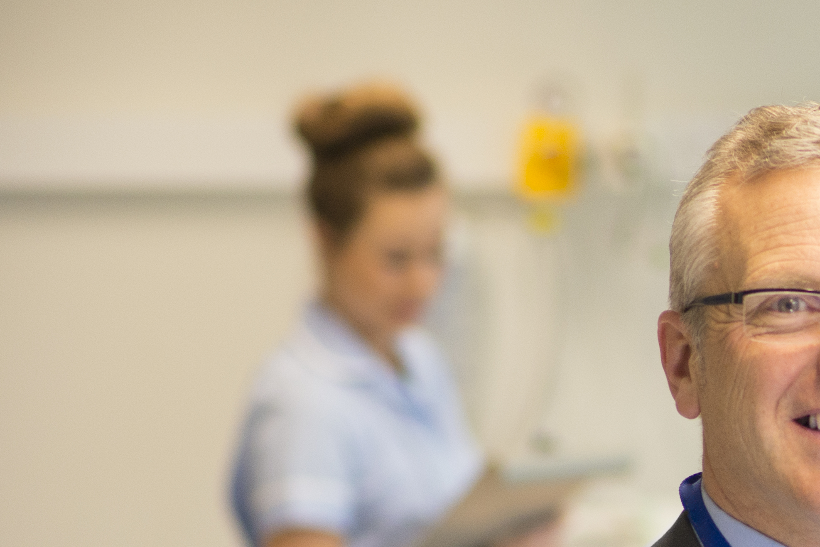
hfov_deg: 6.4
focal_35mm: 317
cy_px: 817
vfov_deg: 4.3
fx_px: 7222
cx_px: 1246
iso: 640
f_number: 2.5
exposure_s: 1/200
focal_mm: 85
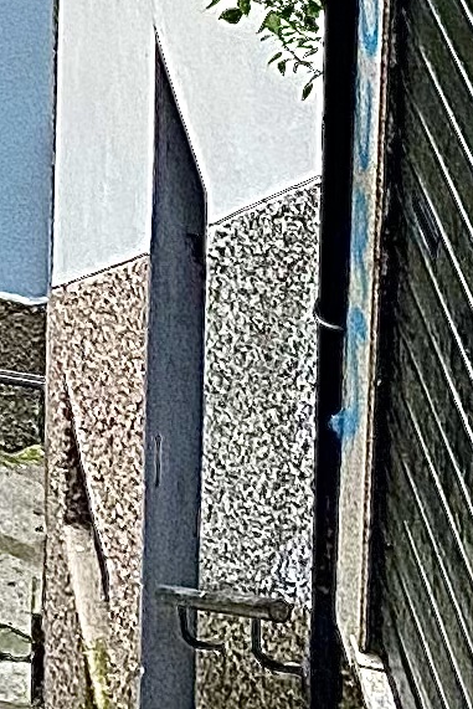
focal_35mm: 191
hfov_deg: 6.9
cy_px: -930
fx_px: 3762
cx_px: -514
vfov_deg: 9.7
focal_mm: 4.25
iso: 125
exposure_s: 1/91
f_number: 1.8
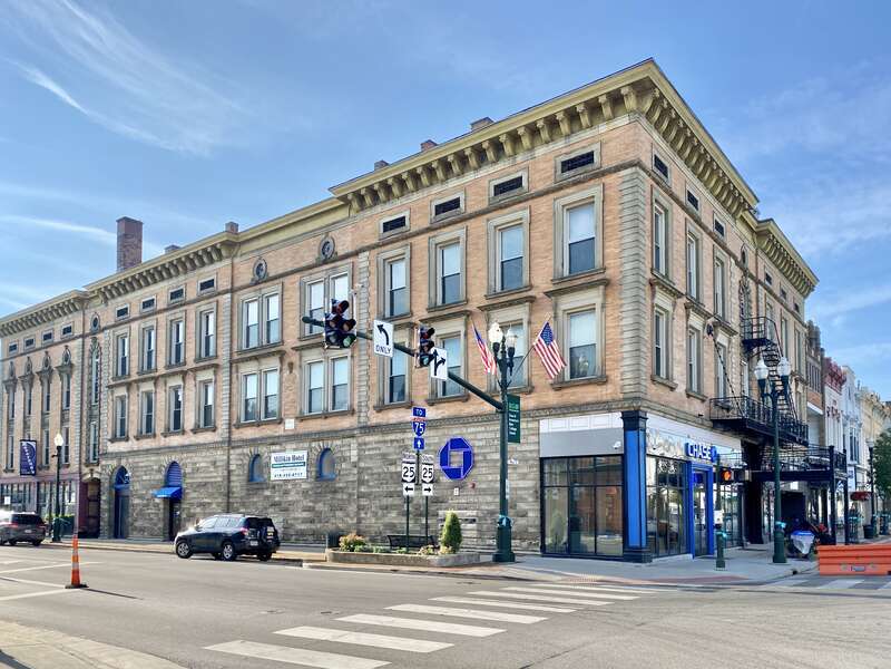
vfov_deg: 53.1
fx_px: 669
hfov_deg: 67.3
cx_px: 446
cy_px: 334
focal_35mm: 26
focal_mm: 4.25
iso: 32
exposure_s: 1/1464
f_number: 1.8
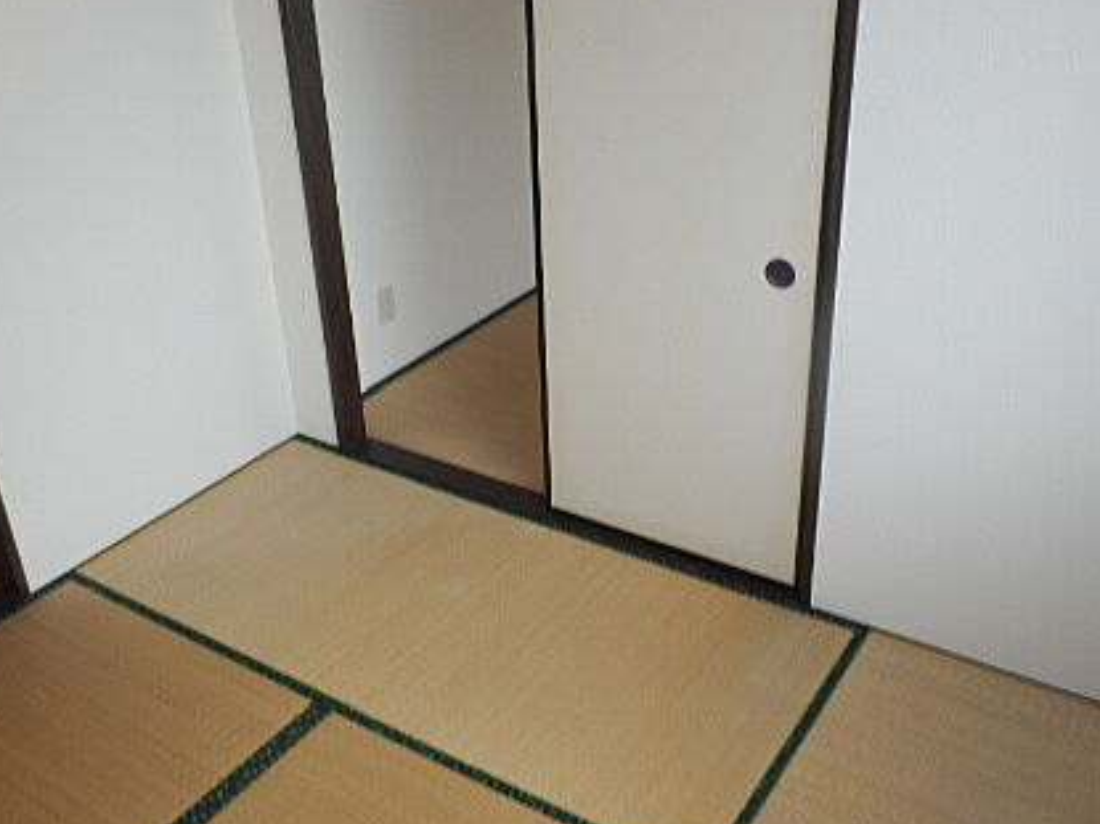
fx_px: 1175
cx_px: 554
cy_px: 389
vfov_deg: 38.6
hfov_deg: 50.2
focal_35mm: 37
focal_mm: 4.2
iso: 100
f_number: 3
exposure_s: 1/30
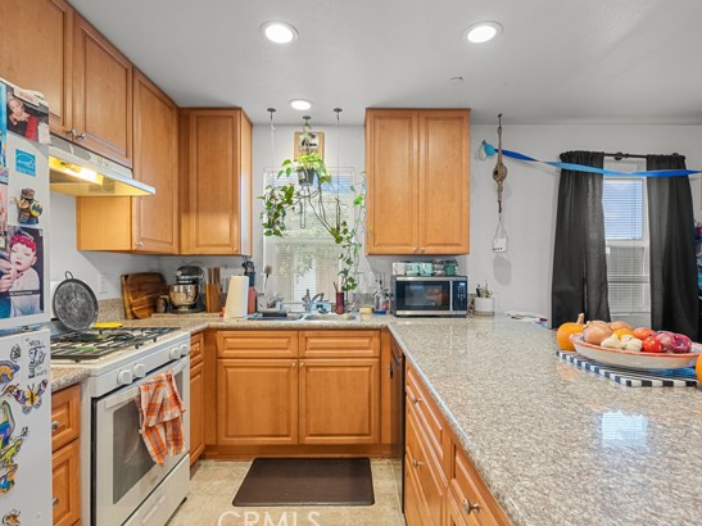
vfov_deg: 71.6
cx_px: 352
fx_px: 365
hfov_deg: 87.8
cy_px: 267
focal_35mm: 18
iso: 2000
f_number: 8
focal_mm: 16
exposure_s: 1/20
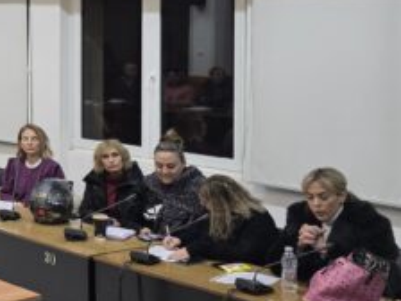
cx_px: -279
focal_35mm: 79
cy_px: 50
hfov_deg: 19.7
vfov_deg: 18.5
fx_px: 915
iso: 250
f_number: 1.7
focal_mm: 6.3
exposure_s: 1/100
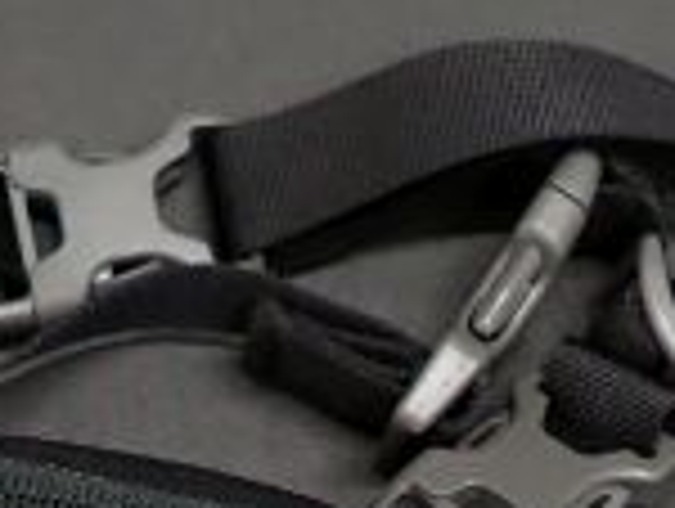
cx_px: 256
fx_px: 2598
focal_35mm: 133
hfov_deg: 14.8
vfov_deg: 9.9
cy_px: 1196
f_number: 2
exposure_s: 1/30
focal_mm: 4.5
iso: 200
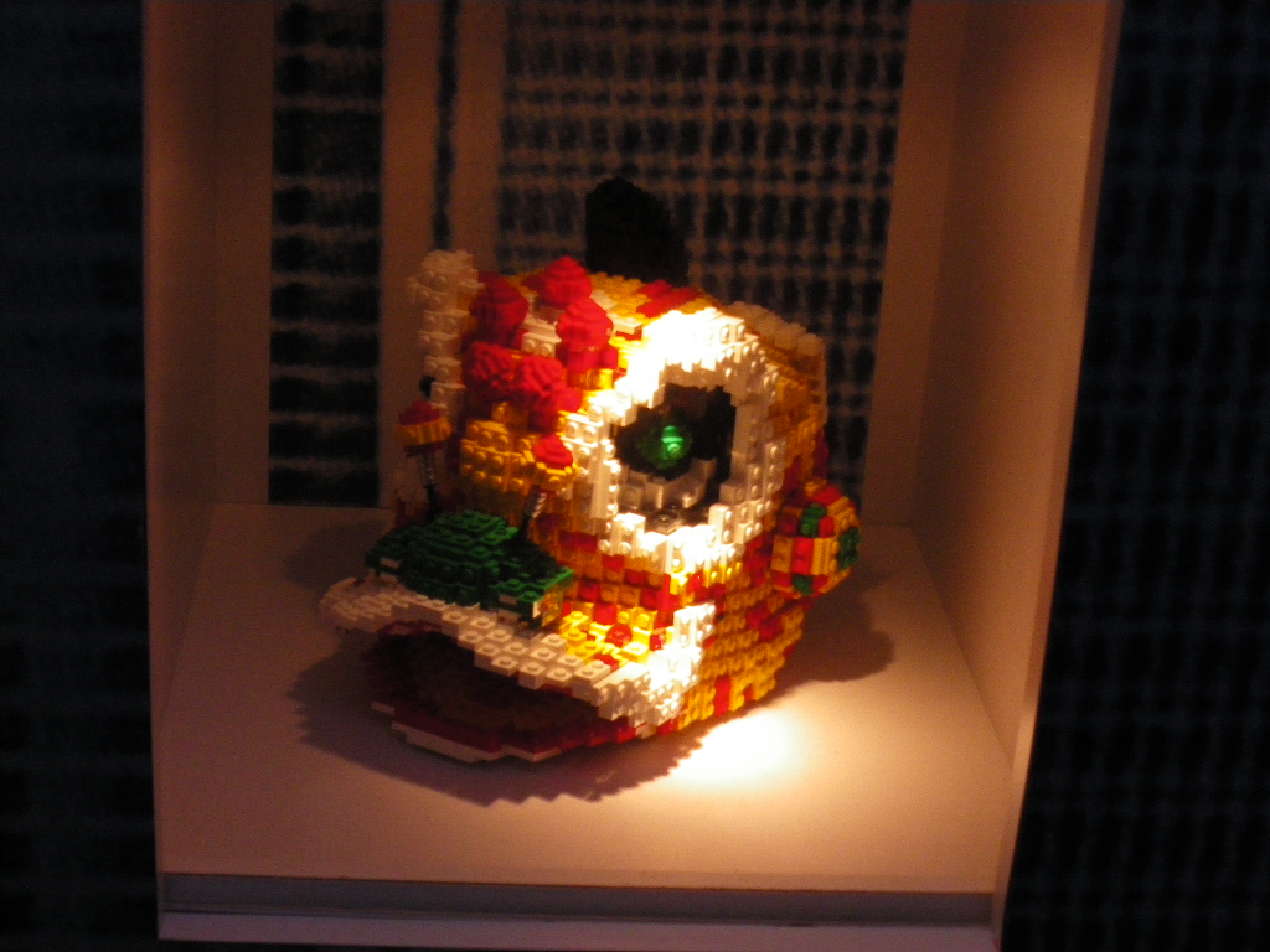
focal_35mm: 62
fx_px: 2275
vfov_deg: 23.7
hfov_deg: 31.2
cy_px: 476
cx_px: 635
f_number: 4.6
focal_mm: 11.1
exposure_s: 1/500
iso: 400
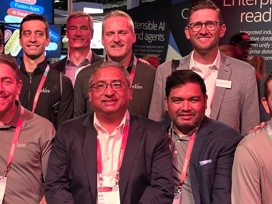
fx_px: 668
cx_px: 39
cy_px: 129
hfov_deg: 22.6
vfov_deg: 17.3
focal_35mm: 85
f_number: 1.7
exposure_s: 1/54.3
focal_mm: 6.3
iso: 80
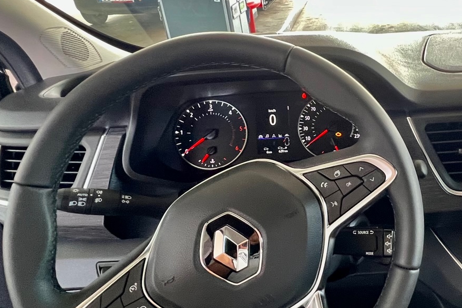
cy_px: 150
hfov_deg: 54.0
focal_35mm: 31
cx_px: 400
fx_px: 398
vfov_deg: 42.3
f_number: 1.8
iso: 250
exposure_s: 1/61
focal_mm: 1.57
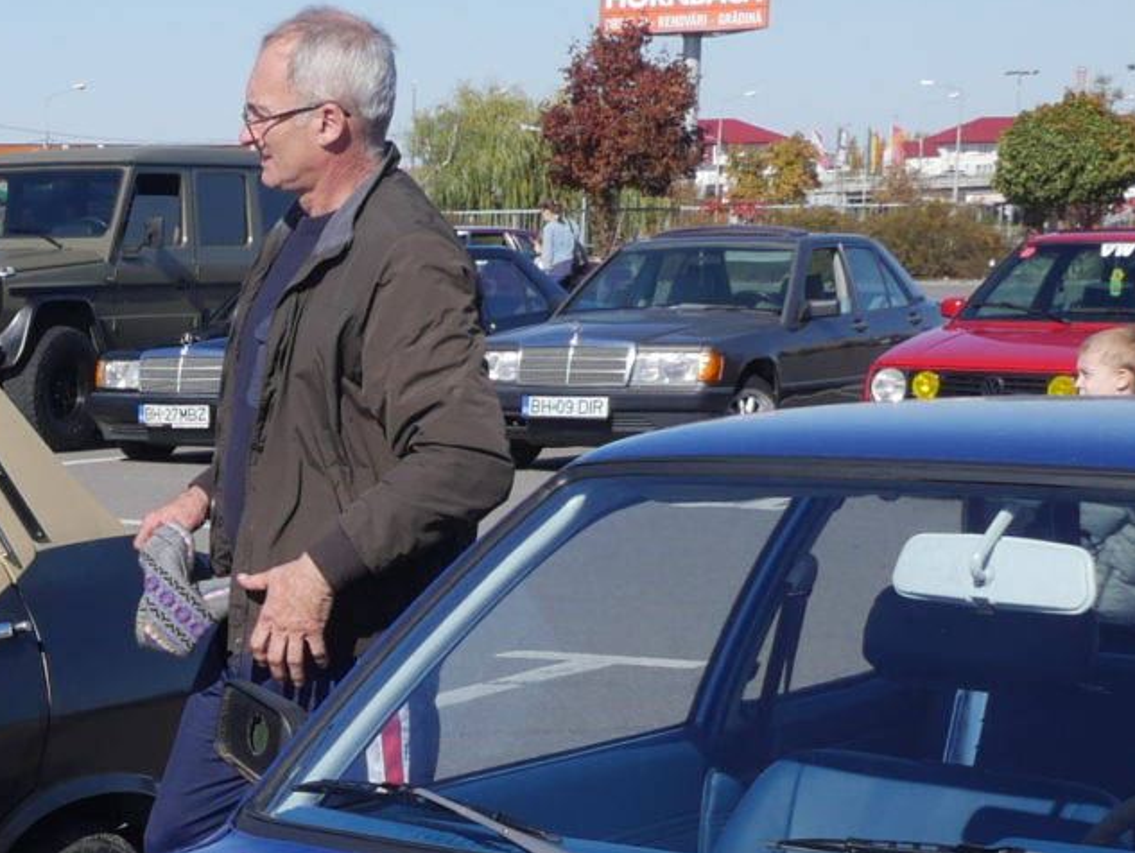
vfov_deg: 14.8
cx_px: -421
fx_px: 3183
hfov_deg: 18.5
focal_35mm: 97
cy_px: 1027
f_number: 7.1
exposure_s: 1/500
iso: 200
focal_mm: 12
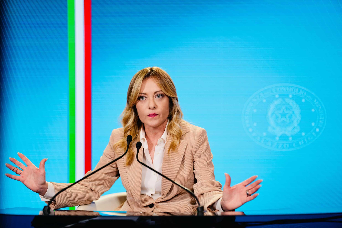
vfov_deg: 15.0
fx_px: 864
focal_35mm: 91
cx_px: 171
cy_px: 114
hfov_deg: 22.4
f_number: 2
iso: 250
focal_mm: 91
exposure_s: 1/125
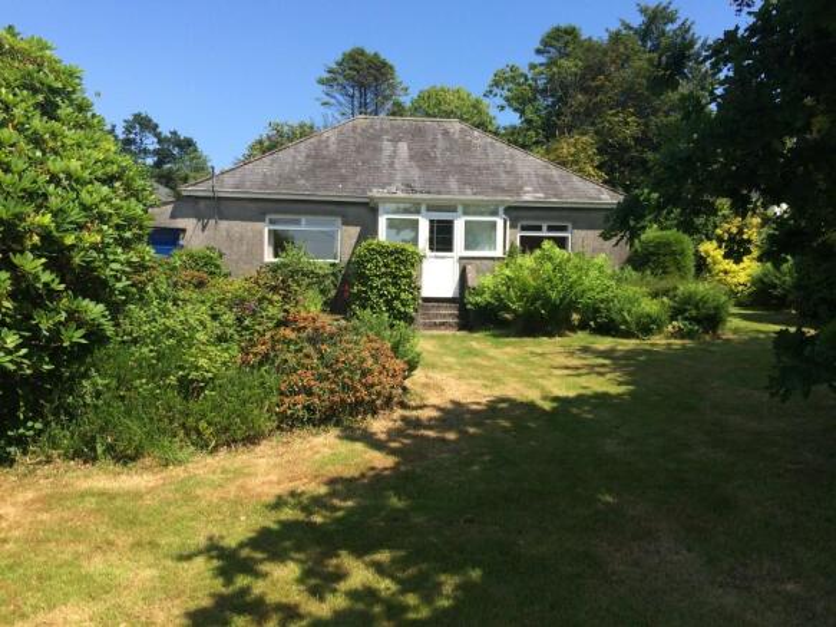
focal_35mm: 29
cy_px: 314
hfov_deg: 61.7
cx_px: 418
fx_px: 700
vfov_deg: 48.2
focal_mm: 4.15
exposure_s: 1/1520
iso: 32
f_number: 2.2
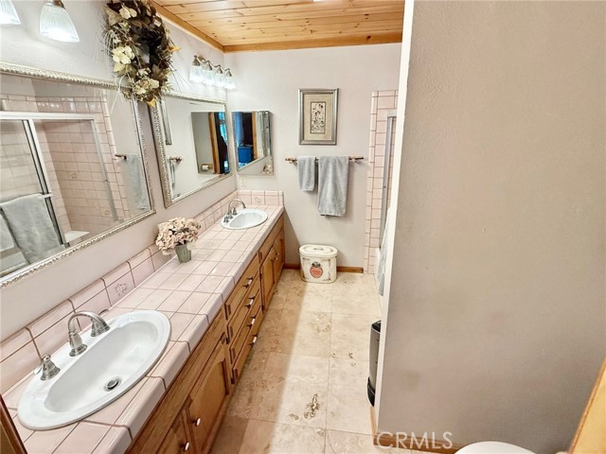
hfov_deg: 102.1
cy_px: 227
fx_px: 245
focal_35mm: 14
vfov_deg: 85.7
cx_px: 303
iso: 250
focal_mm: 2.22
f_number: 2.2
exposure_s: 1/120
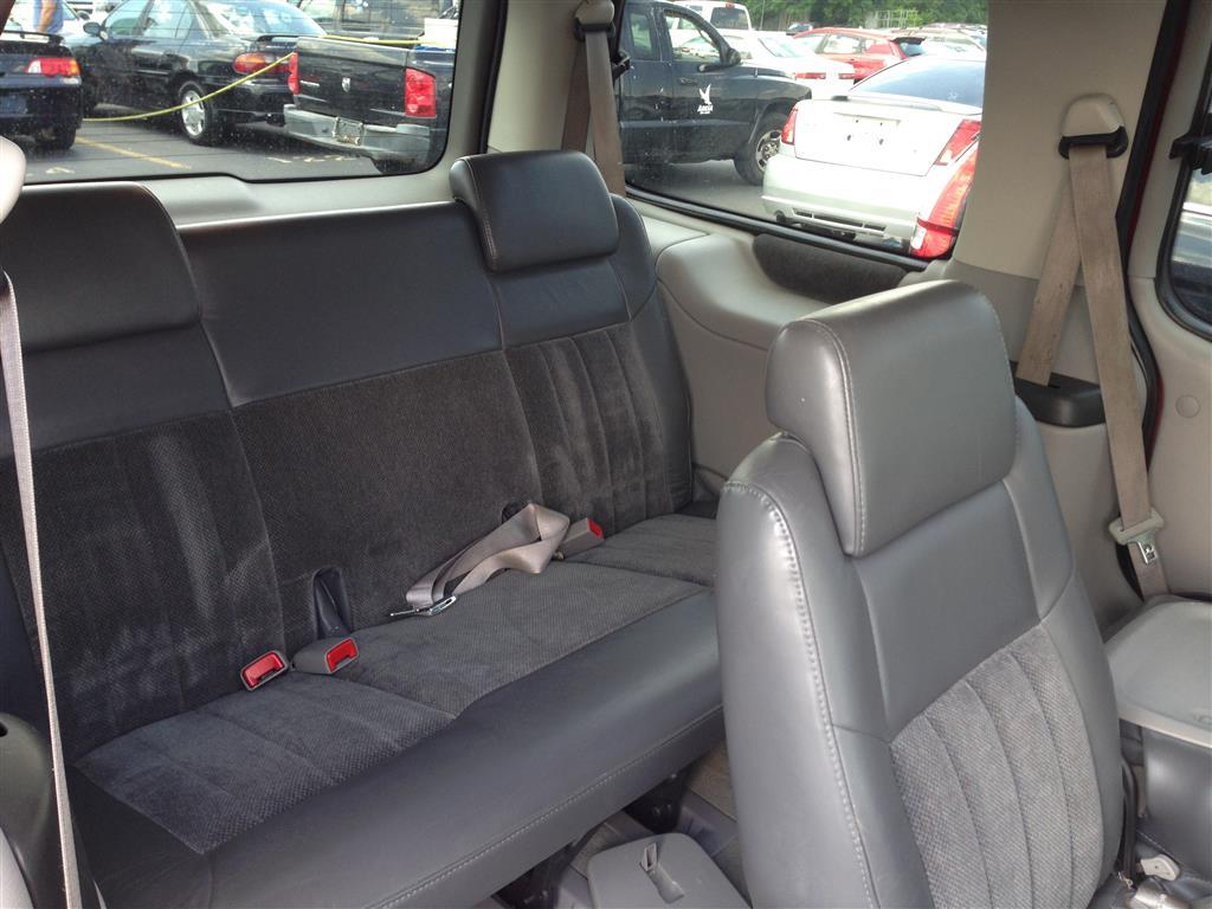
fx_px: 1155
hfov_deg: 55.4
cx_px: 606
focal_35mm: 33
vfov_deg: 42.9
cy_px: 454
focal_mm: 4.13
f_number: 2.4
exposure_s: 1/30
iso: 50
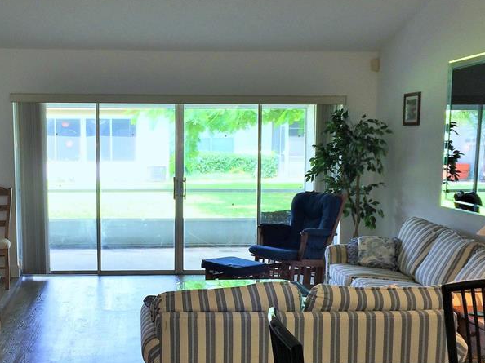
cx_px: 180
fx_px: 700
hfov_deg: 37.9
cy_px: 229
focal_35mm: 50
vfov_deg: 29.0
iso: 50
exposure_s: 1/60
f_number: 2.2
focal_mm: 4.15
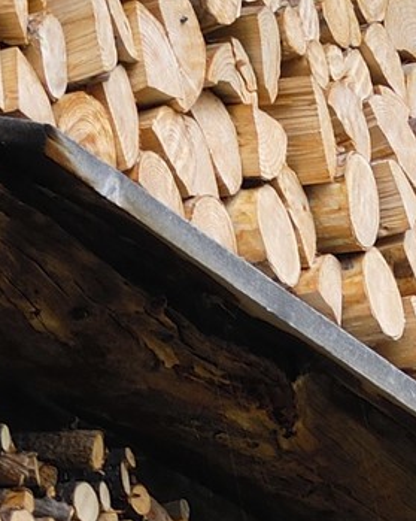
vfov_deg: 5.4
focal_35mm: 340
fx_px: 5239
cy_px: 1415
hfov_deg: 4.5
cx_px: 823
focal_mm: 35
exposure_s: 1/60
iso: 100
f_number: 5.6
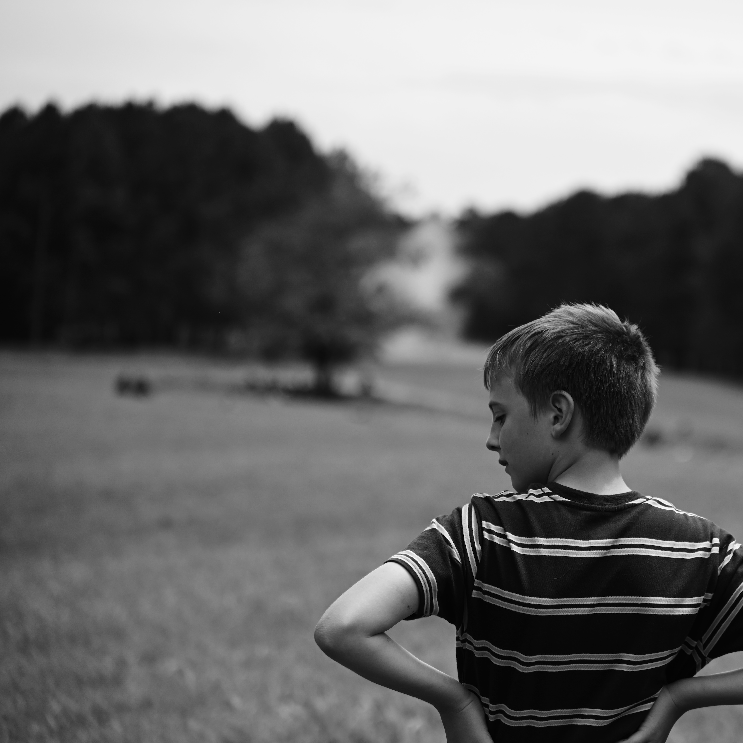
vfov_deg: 18.1
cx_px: 555
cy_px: 372
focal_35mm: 96
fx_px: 2331
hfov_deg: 18.0
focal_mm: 75
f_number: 2.8
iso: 320
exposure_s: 1/5000
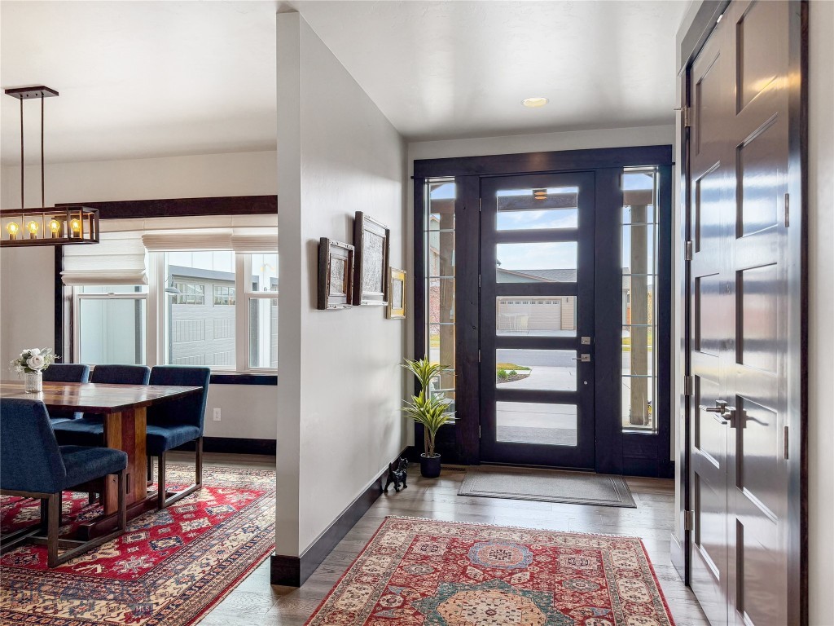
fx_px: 578
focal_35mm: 24
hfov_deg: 71.6
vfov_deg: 56.8
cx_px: 417
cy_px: 313
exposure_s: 1/250
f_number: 1.8
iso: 100
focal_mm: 6.76
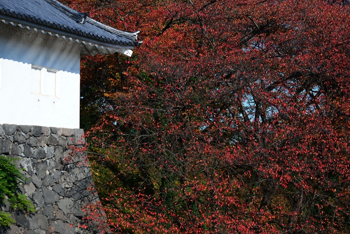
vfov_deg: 14.6
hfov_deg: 21.6
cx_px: 207
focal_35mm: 94
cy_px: 114
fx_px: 914
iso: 800
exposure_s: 1/640
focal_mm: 75
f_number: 13
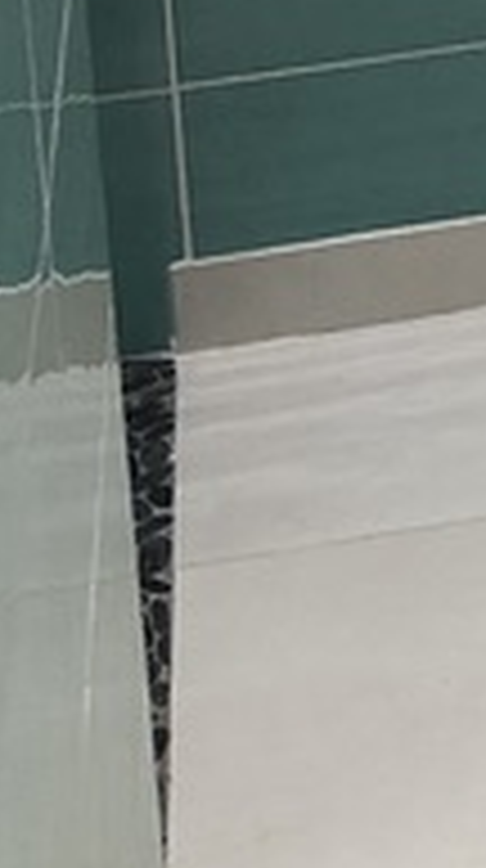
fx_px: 3726
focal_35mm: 162
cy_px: -711
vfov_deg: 12.2
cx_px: 1458
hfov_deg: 6.7
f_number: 1.8
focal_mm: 3.99
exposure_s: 1/33
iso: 32
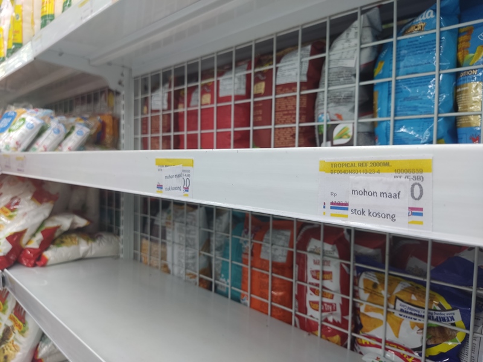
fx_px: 349
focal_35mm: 25
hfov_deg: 69.4
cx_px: 242
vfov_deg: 54.9
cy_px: 181
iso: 139
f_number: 1.79
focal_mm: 4.71
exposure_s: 1/50
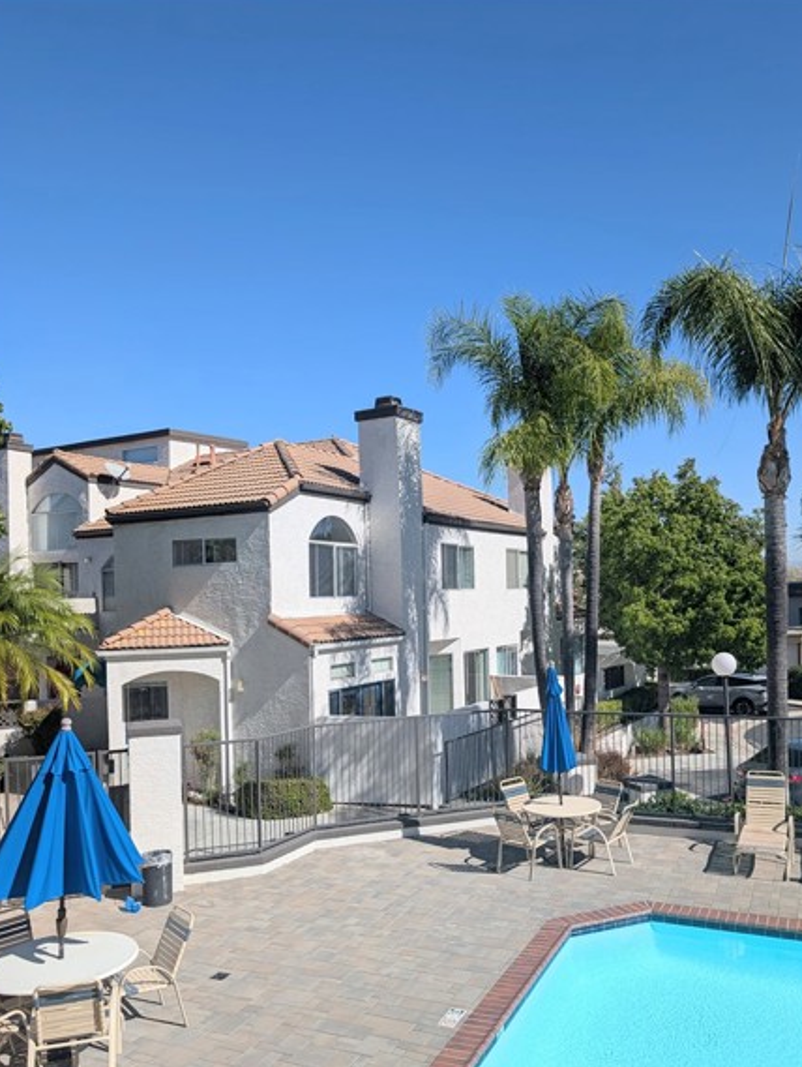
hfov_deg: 51.4
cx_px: 425
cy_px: 589
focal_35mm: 27
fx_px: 833
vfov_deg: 65.1
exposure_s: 1/1845
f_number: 1.68
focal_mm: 6.9
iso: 20
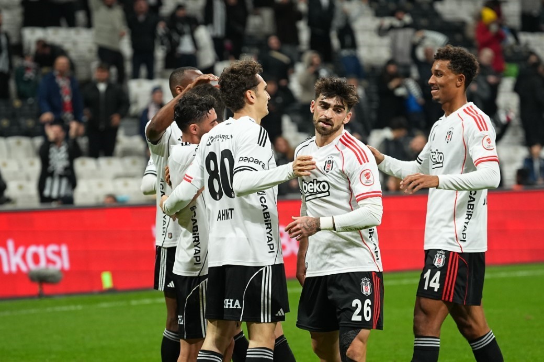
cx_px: 272
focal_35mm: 199
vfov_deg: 6.9
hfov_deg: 10.3
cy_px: 181
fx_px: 3006
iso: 2000
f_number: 2.8
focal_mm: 133
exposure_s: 1/2000
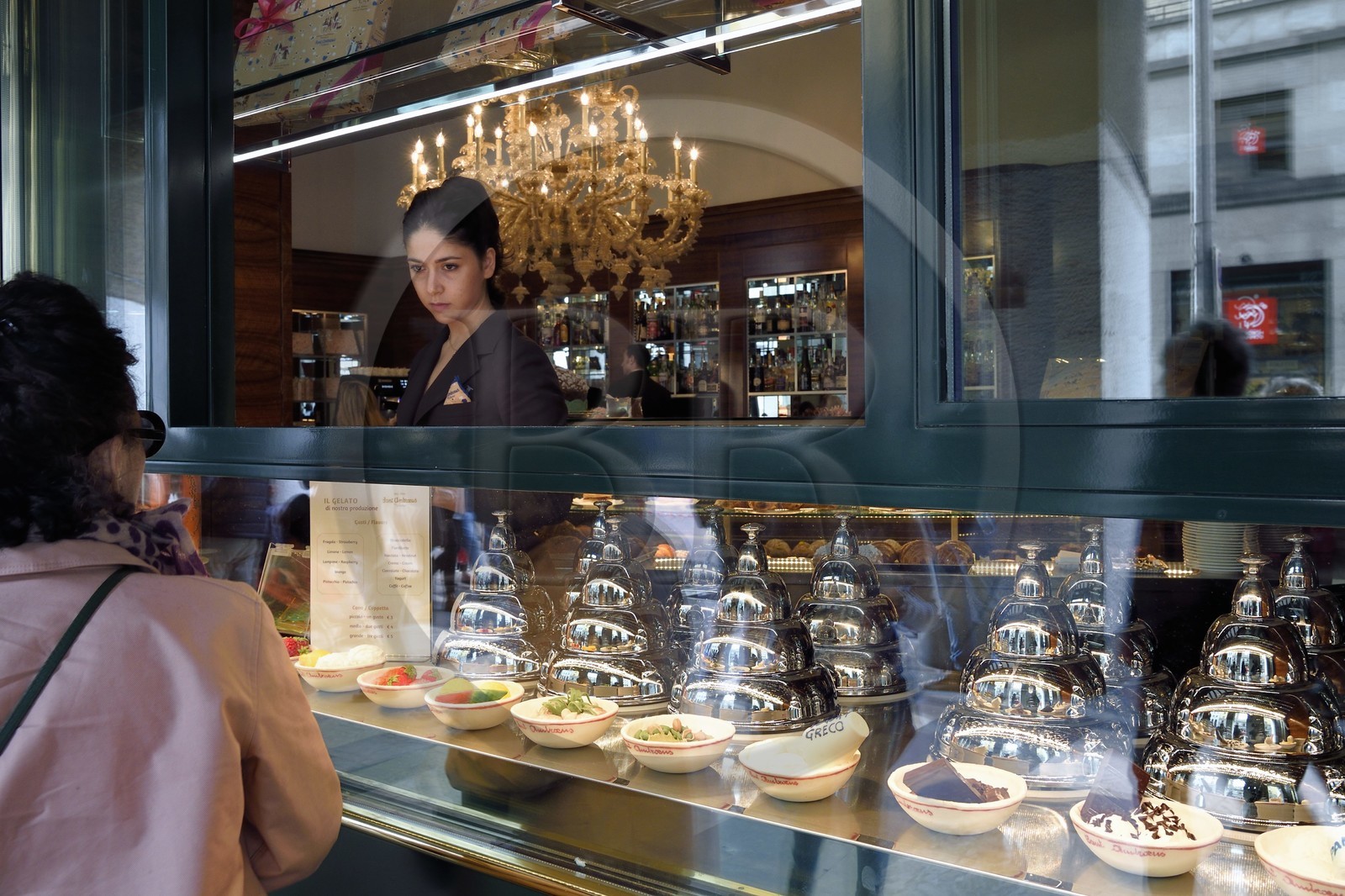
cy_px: 448
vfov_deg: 42.3
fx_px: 1158
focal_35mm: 31
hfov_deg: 60.3
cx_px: 672
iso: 800
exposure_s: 1/40
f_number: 11
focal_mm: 31
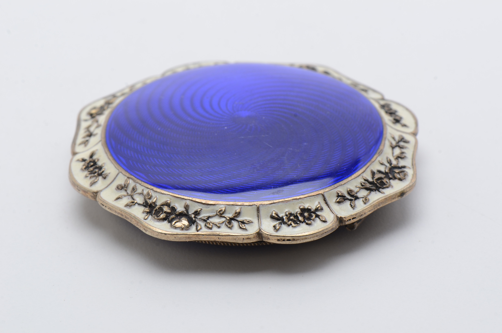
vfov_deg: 10.7
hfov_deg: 16.1
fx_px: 1774
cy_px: 166
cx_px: 251
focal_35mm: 128
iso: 200
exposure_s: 1/125
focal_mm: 85
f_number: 14
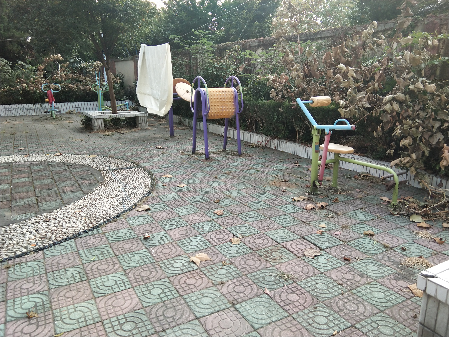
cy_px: 168
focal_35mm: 31
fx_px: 402
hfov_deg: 58.4
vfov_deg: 45.4
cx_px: 224
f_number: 2.2
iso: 50
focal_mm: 3.69
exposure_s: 1/162
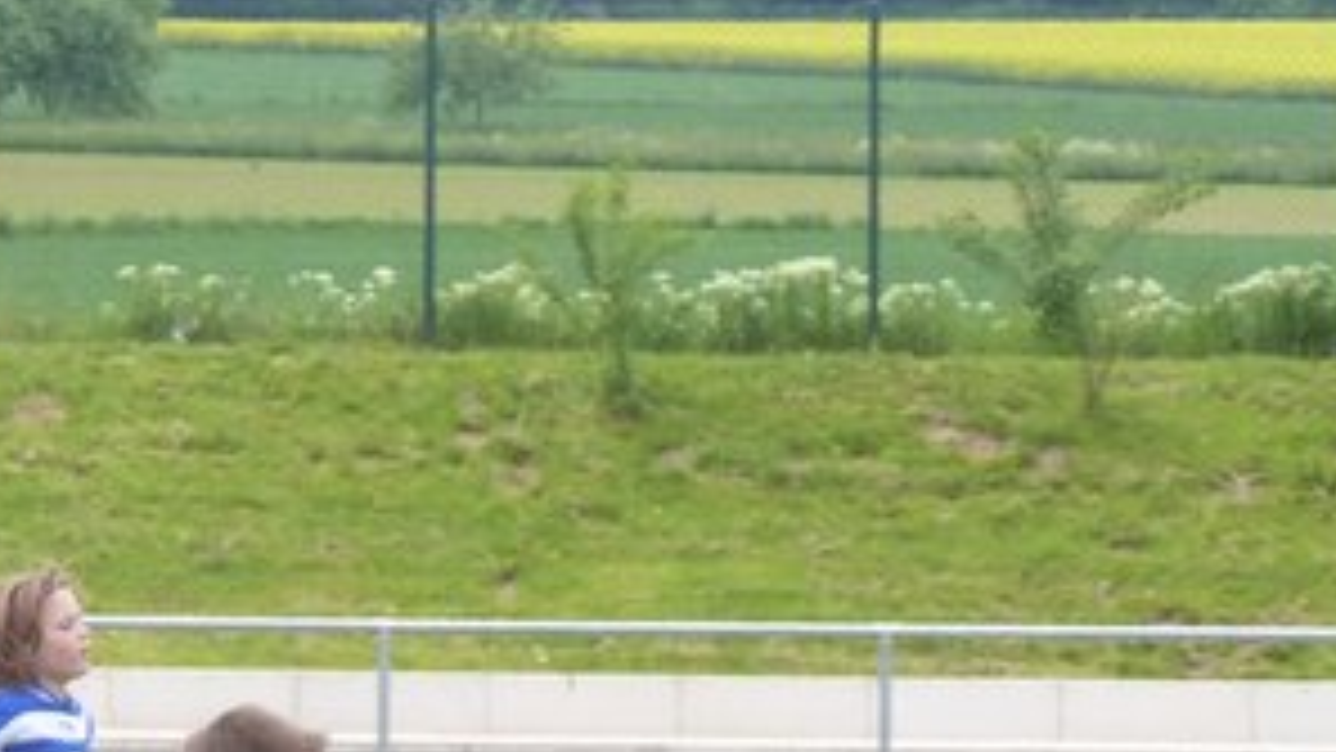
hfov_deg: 5.7
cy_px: 1015
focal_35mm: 377
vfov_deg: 3.2
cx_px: -67
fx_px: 13354
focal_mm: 24.1
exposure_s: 1/320
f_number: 4.5
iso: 250
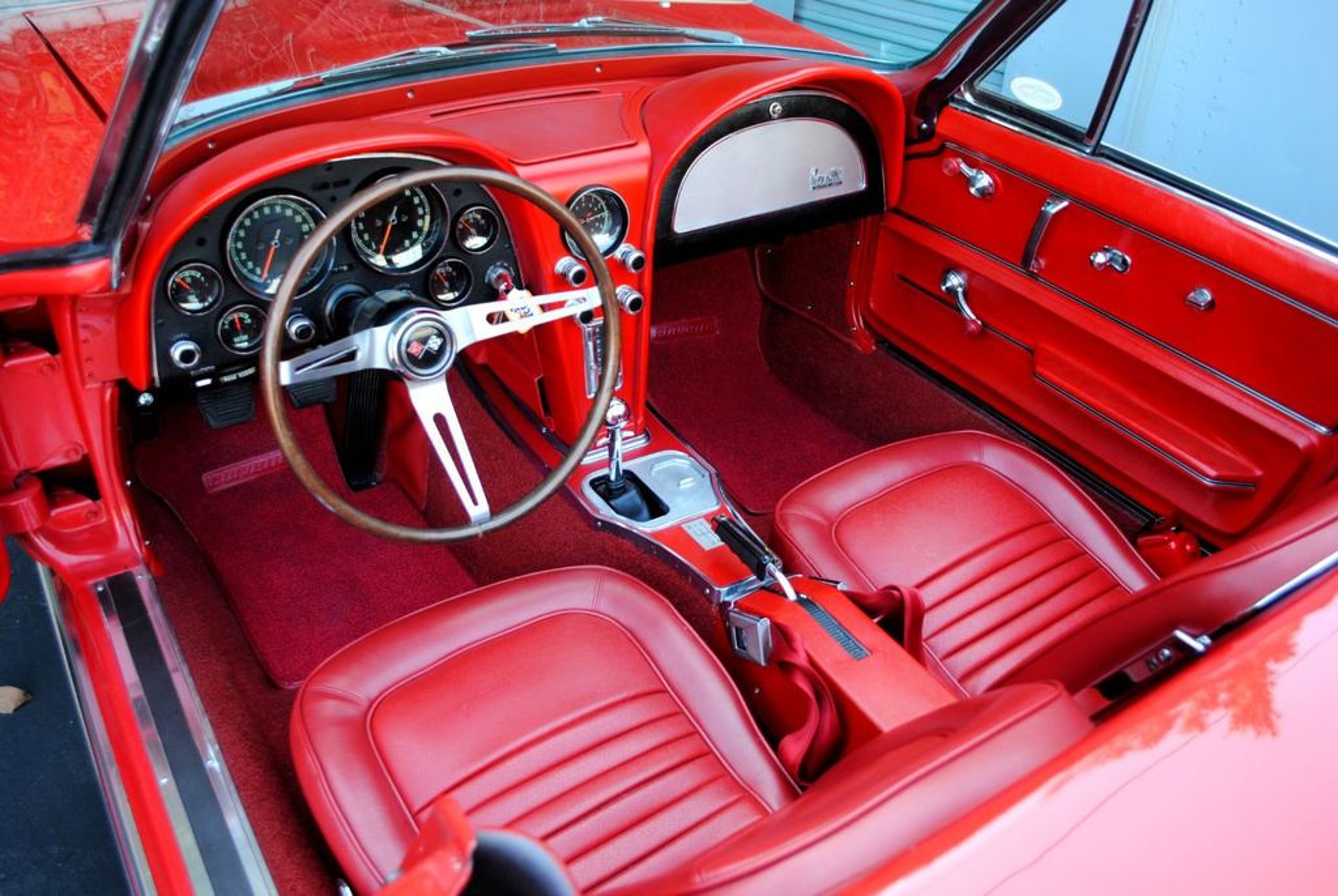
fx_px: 1117
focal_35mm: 30
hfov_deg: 61.9
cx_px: 669
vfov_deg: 43.7
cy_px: 448
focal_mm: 20
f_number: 4
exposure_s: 1/60
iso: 200
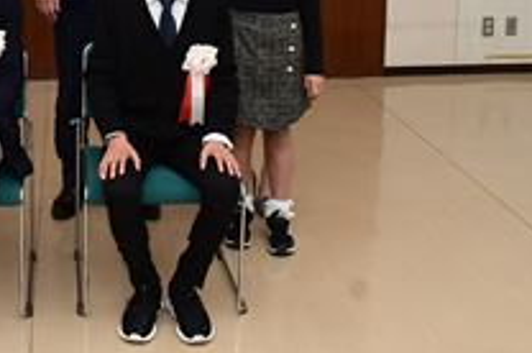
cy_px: -29
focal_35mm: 65
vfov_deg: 20.0
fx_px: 959
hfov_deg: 30.0
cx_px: 79
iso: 800
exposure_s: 1/100
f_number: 7.1
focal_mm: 18
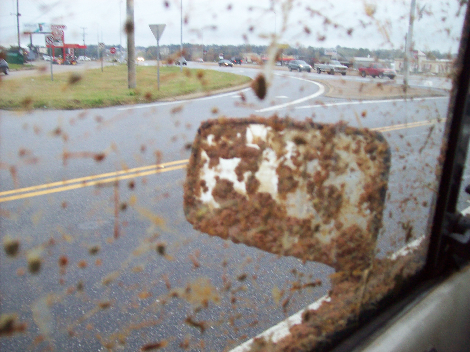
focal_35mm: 36
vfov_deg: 39.6
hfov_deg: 51.4
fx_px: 489
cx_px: 235
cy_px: 176
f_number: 2.7
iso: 200
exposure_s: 1/116
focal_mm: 6
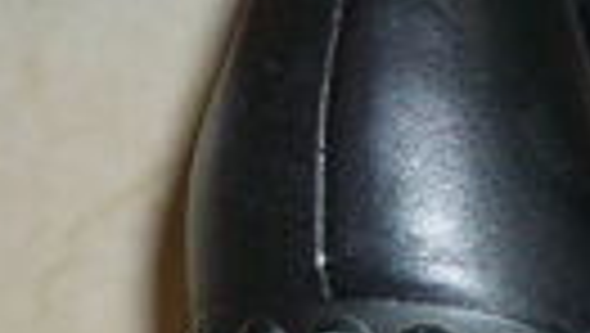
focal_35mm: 100
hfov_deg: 19.3
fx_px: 1566
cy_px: 590
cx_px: 824
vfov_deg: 11.3
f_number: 4
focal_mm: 4.4
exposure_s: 1/30
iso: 100
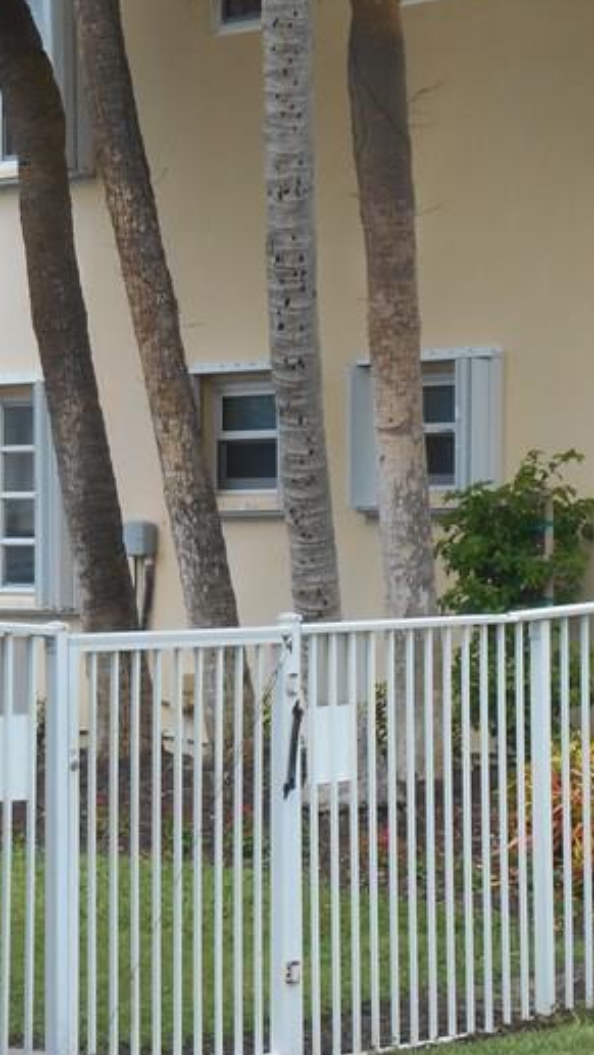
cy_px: 608
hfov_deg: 8.0
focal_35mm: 151
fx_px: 4226
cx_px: 161
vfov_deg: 14.2
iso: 80
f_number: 4.5
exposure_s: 1/320
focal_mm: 12.5
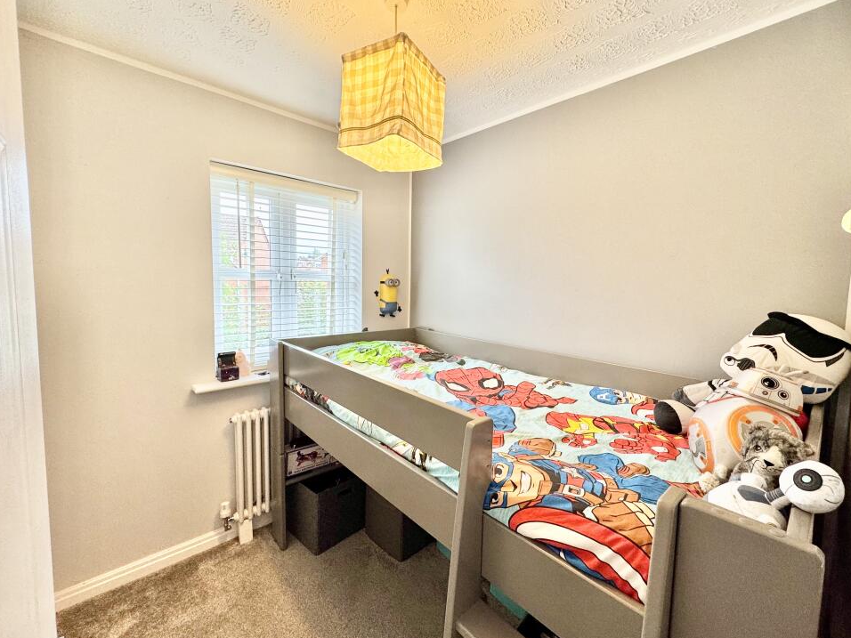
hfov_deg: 98.1
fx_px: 369
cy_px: 310
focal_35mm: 15
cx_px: 447
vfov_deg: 81.7
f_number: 2.2
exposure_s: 1/50
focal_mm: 2.22
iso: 160
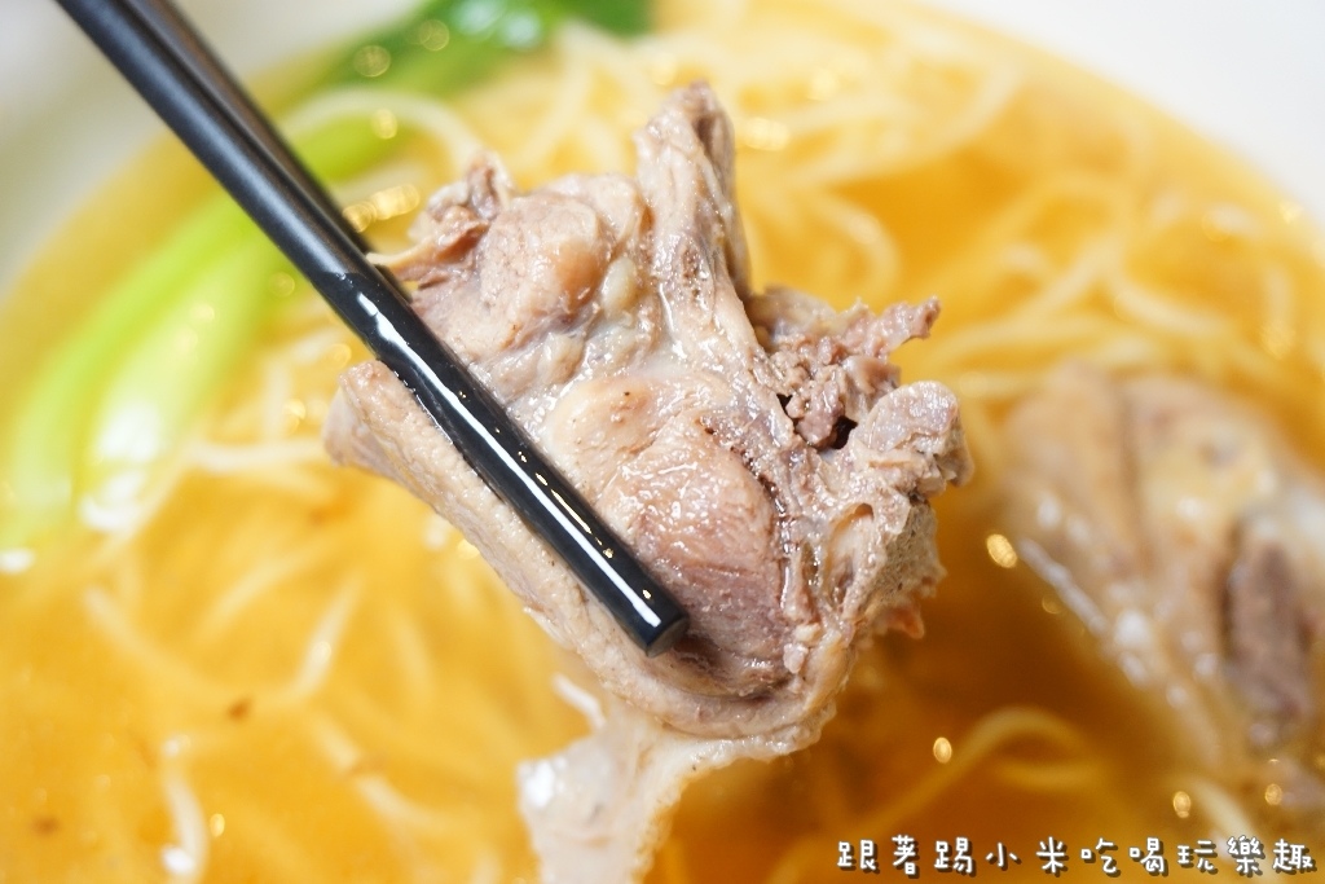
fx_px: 1712
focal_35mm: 46
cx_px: 662
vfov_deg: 29.0
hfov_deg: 42.3
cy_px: 442
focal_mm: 31
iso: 500
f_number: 5
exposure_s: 1/60
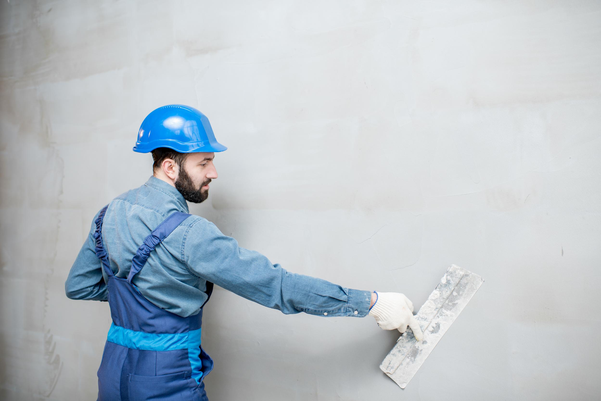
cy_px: 200
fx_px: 584
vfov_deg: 37.9
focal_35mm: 35
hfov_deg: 54.4
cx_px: 300
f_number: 2.2
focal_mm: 35
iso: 200
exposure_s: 1/200
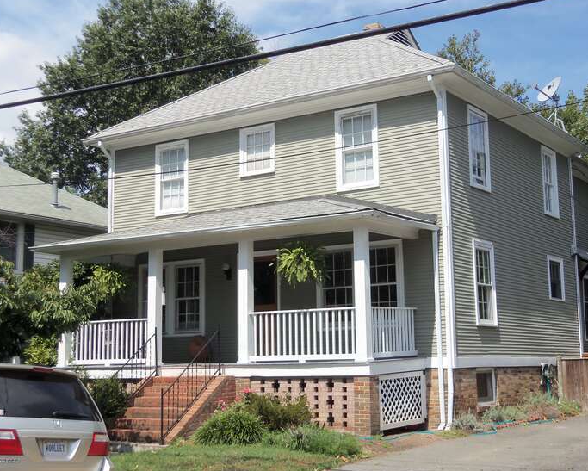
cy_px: 224
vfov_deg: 27.2
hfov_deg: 33.5
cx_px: 331
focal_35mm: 56
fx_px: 975
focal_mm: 8.7
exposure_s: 1/400
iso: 64
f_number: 4.6
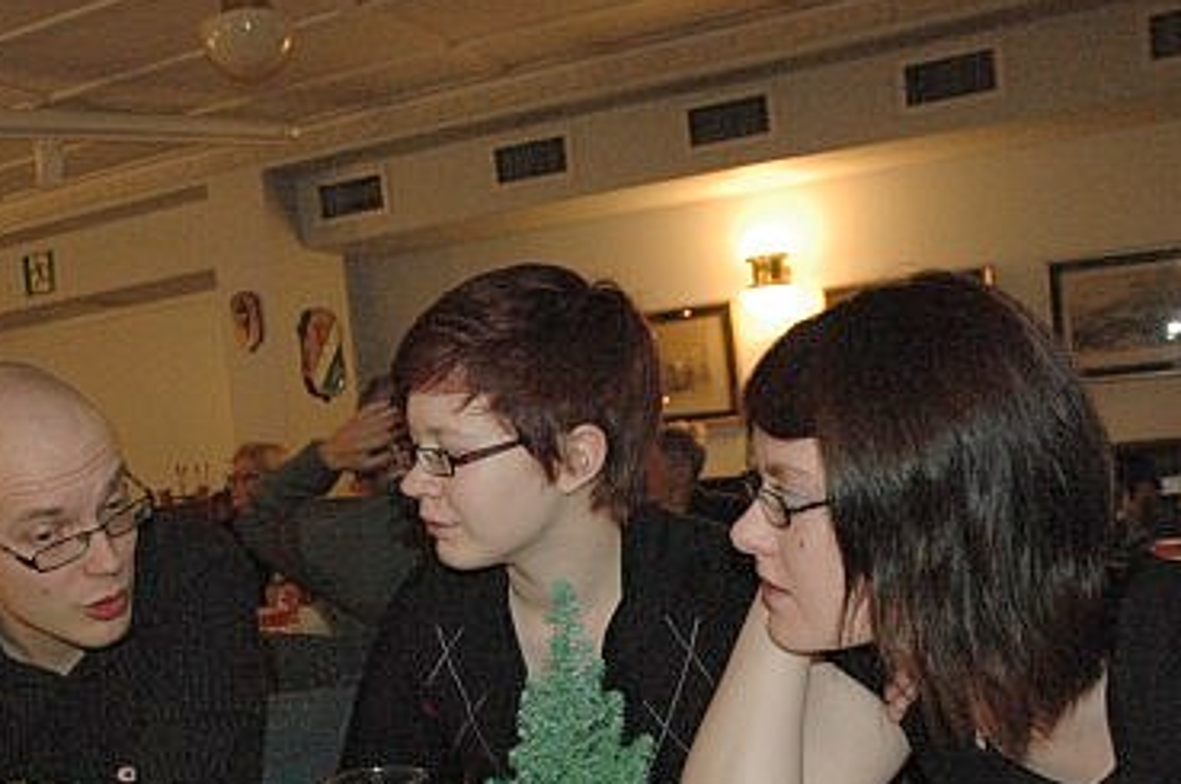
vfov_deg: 29.7
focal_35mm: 44
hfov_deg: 43.8
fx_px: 1442
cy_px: 624
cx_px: 378
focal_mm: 18
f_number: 5
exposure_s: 1/60
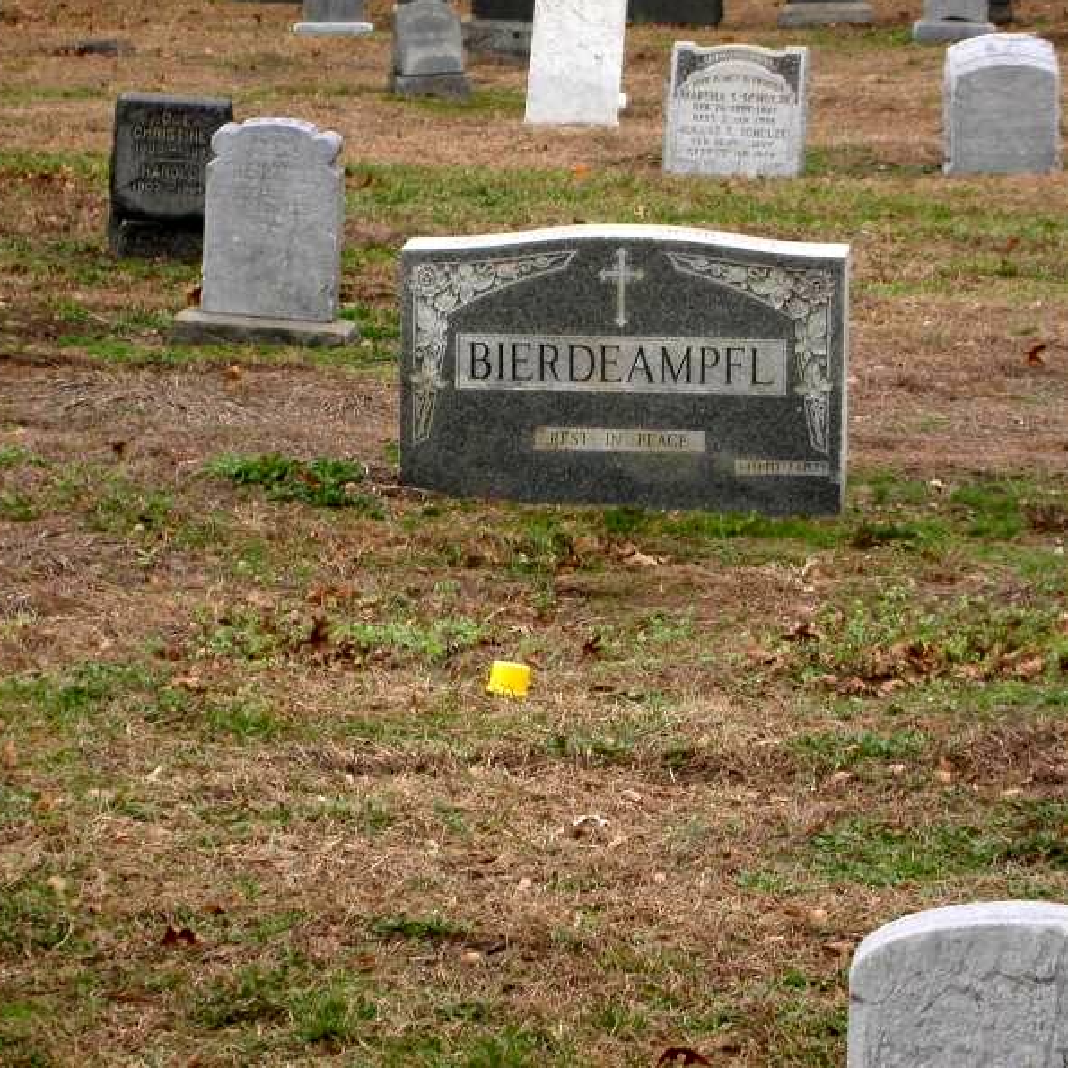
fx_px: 6388
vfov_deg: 9.6
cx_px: 490
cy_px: 531
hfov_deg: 9.6
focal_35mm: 183
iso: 100
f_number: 5.1
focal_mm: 32
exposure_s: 1/175
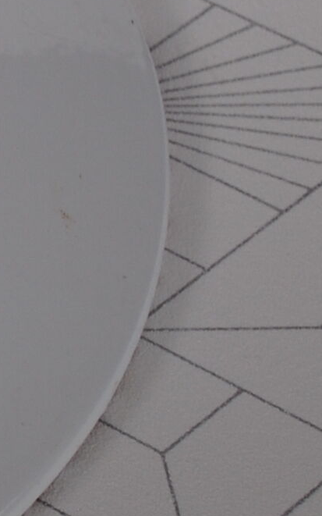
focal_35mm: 233
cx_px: -745
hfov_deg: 5.2
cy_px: 94
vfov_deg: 9.0
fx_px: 3272
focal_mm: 26
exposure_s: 1/160
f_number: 6.3
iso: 100
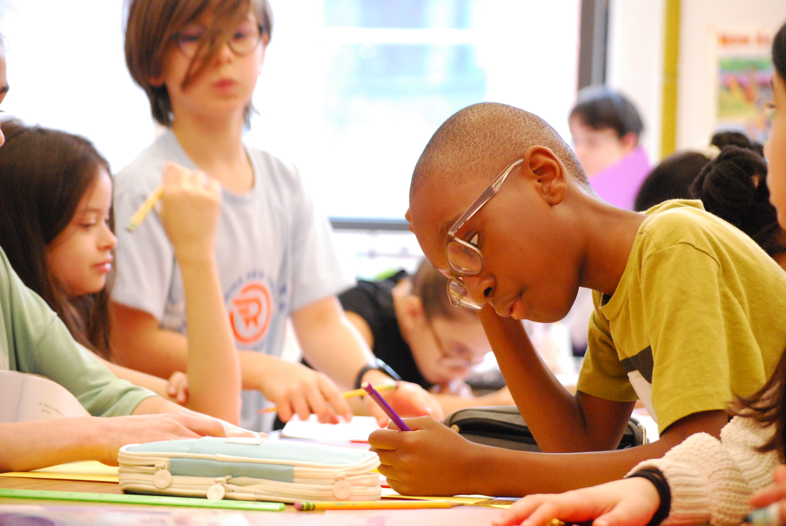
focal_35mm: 120
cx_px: 393
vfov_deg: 11.5
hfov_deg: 17.0
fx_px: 2623
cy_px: 263
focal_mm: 80
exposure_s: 1/50
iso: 1600
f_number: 4.5
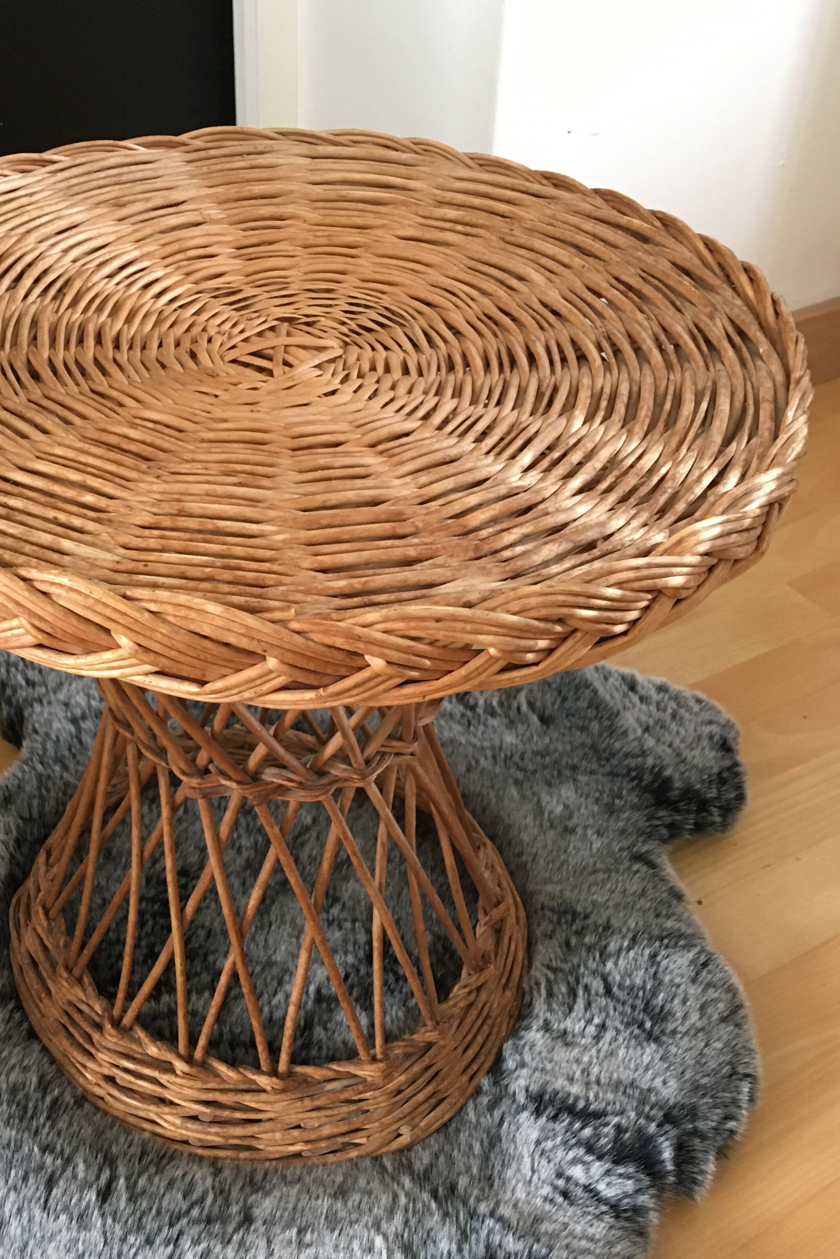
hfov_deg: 34.8
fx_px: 1330
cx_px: 292
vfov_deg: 50.7
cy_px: 634
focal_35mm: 38
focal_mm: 4.15
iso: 200
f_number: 2.2
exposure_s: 1/33
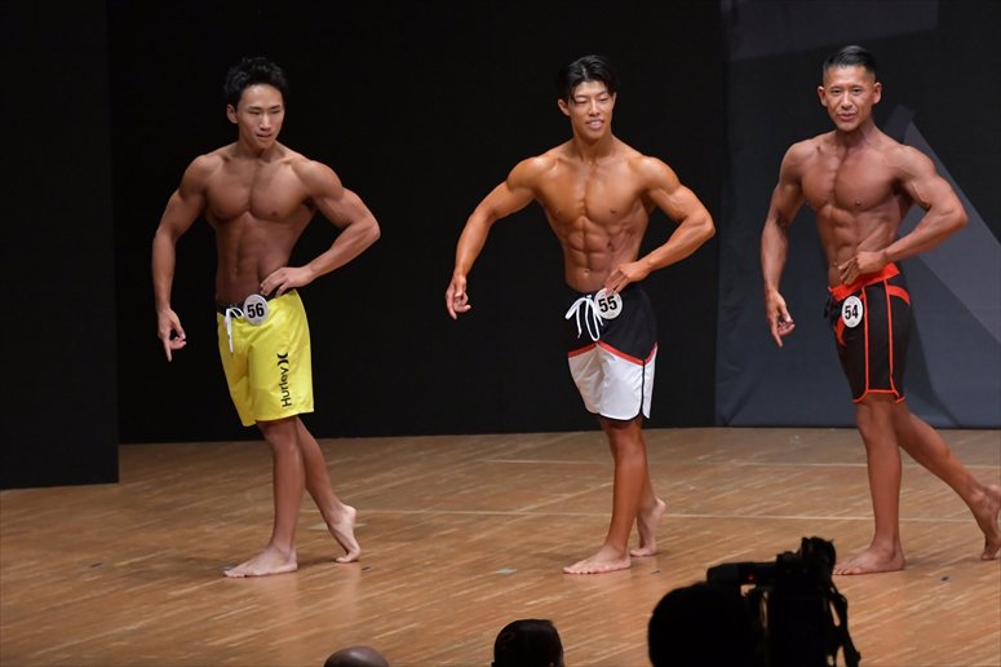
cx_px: 500
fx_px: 7504
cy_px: 334
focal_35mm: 270
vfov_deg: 5.1
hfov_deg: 7.6
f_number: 5.6
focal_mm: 180
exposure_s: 1/400
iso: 6400
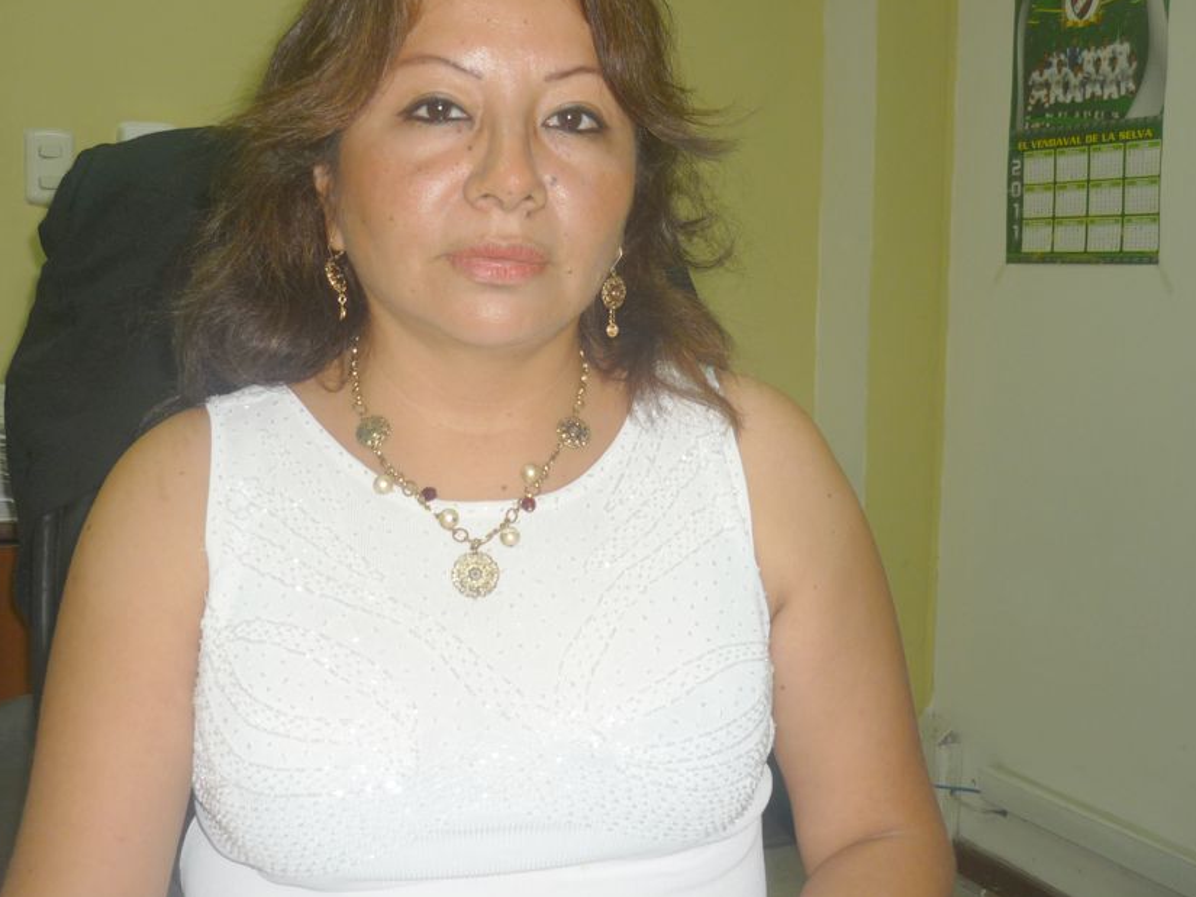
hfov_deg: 46.7
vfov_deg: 35.9
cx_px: 516
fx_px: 1382
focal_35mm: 40
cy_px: 393
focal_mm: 5.5
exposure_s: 1/30
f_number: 2.8
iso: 100
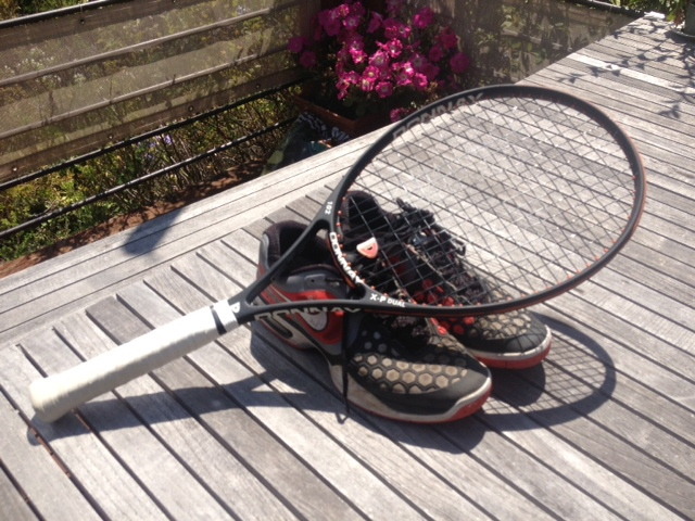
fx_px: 703
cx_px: 348
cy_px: 260
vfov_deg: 40.7
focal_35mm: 35
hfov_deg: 52.6
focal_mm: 4.28
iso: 50
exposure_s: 1/1577
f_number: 2.4
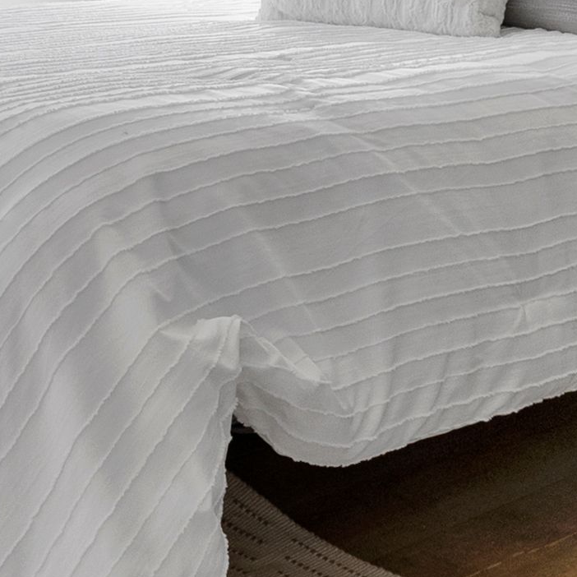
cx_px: 53
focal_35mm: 77
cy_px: -104
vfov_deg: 21.0
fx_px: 1452
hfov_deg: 21.9
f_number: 9
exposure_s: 1/40
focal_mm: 15
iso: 640
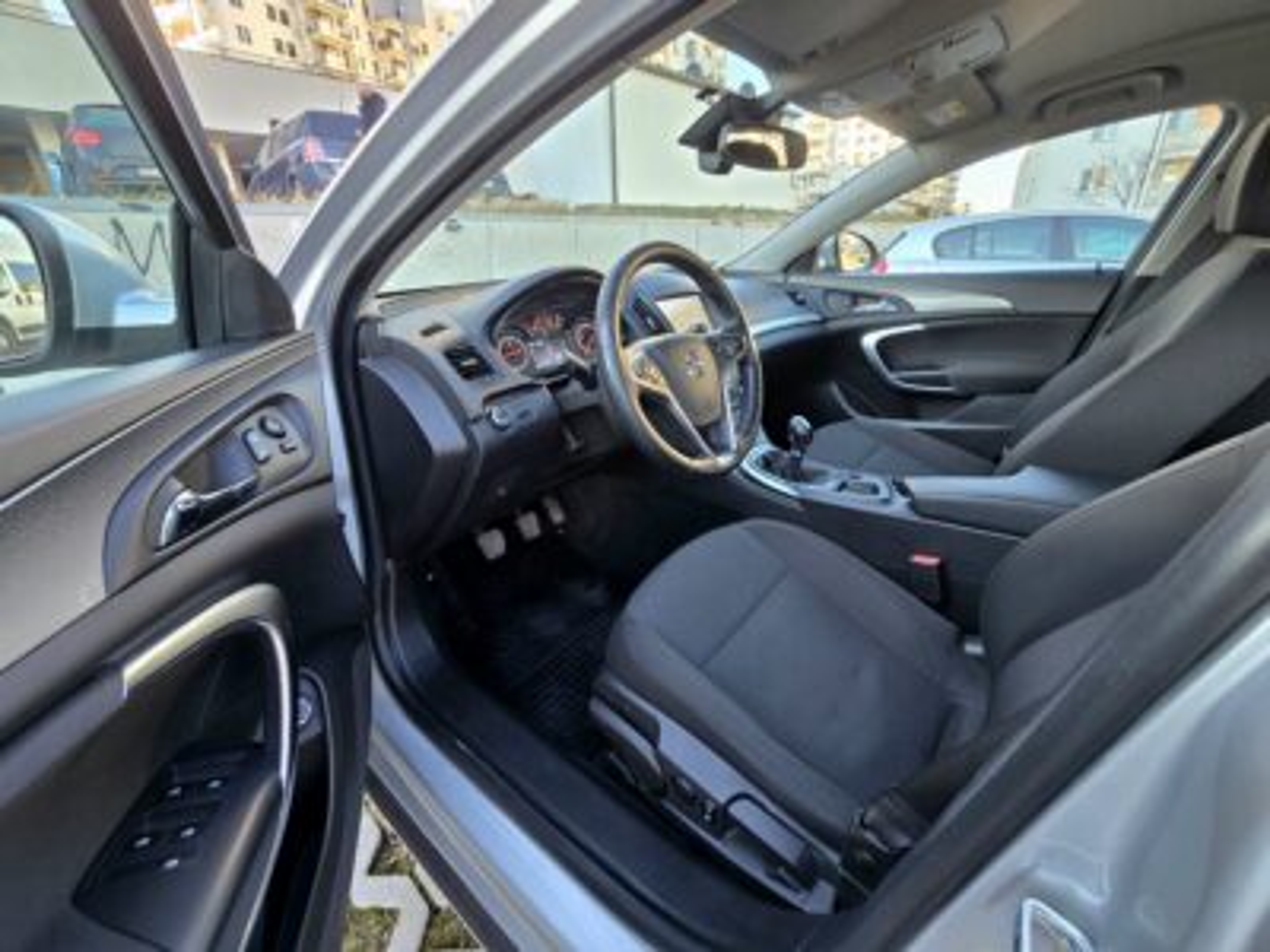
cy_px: 476
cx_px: 635
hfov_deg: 106.2
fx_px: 477
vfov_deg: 89.9
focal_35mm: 13
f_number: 2.2
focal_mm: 2.2
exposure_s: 1/50.3
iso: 50
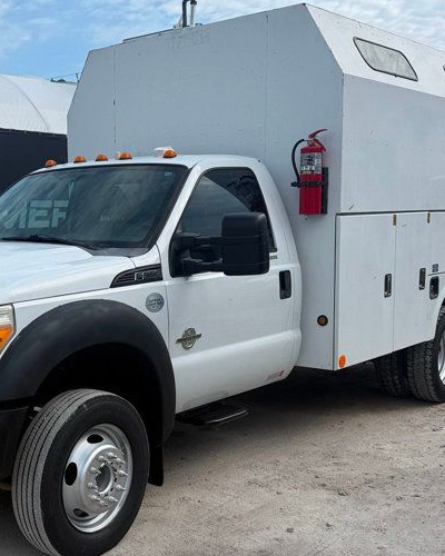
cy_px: 306
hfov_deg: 30.5
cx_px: 76
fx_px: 790
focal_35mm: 48
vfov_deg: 38.7
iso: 80
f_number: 1.78
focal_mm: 6.76
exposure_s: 1/3759
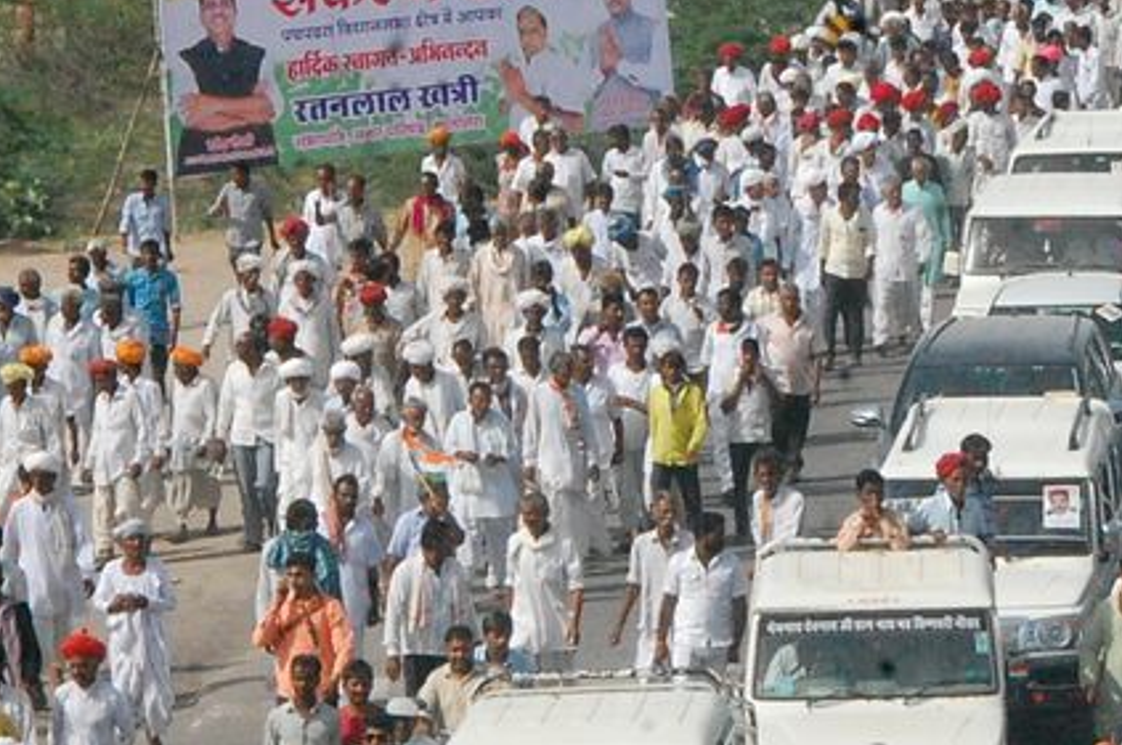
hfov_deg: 7.0
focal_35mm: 295
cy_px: 286
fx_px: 9183
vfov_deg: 4.6
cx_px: 1195
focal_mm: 66
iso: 1600
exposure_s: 1/500
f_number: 20
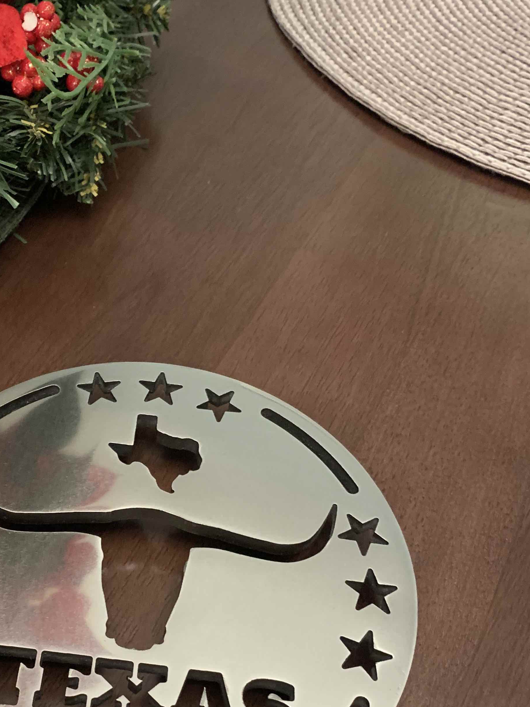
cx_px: 101
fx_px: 878
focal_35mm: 43
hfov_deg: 32.6
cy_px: 473
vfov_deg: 43.2
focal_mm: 4.25
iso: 500
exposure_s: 1/30
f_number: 1.8
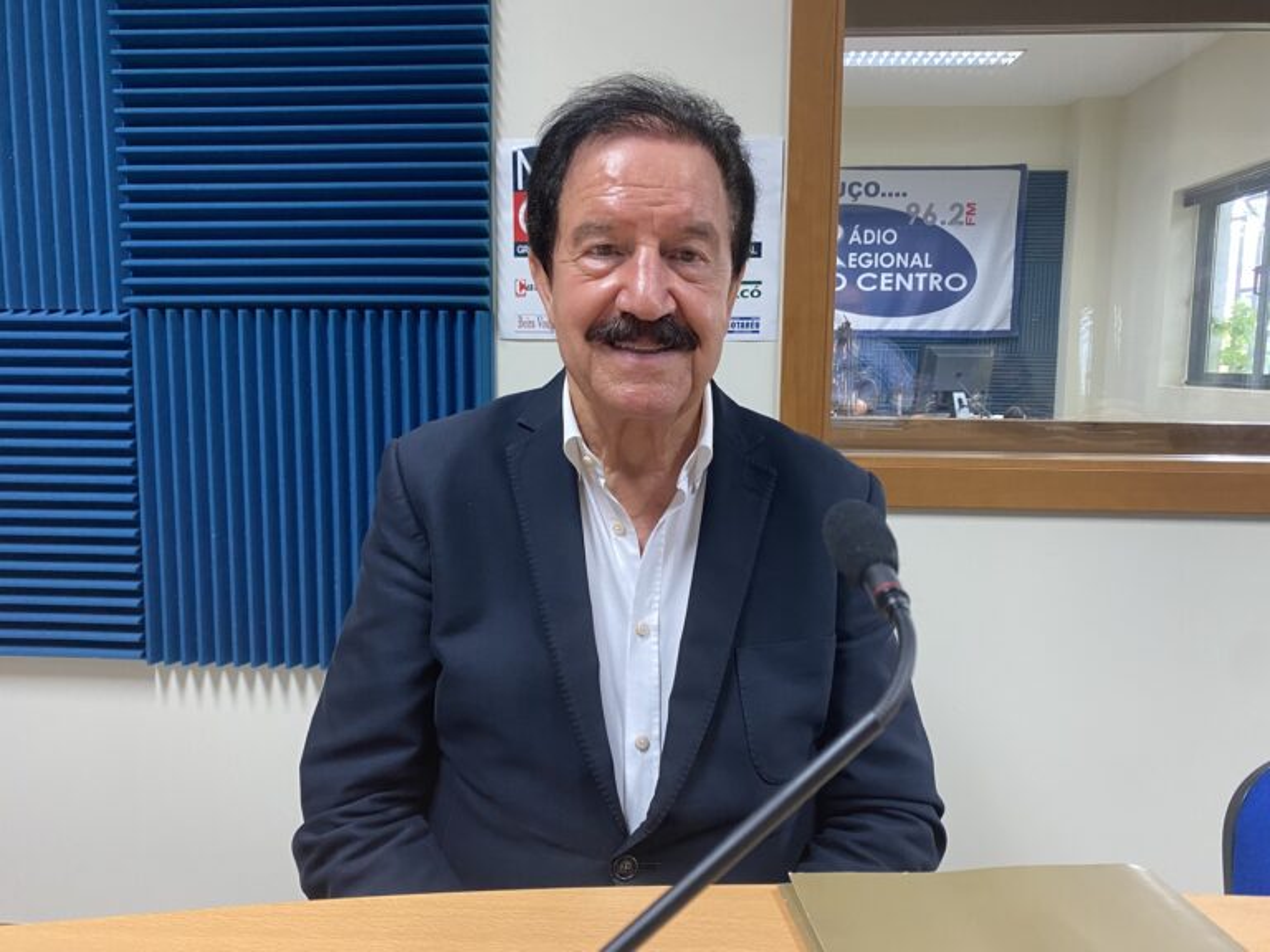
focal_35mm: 26
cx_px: 635
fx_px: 954
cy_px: 476
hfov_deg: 67.3
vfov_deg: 53.1
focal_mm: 4.25
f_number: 1.8
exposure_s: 1/50
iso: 250
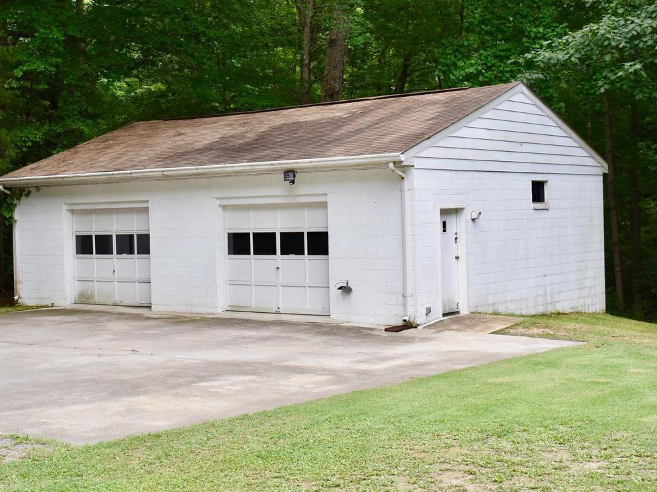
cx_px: 240
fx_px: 1044
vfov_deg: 26.5
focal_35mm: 55
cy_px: 221
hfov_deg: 34.7
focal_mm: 26
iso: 280
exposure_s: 1/250
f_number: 5.6
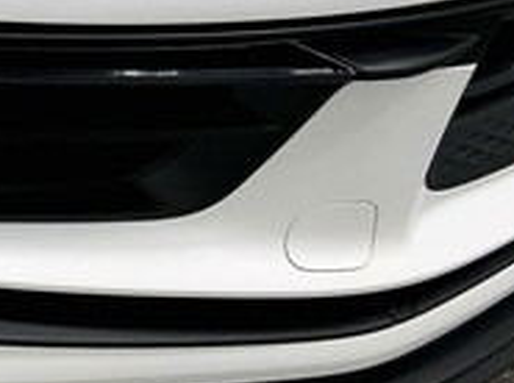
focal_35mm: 66
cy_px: 15
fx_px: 978
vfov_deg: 21.5
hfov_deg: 29.1
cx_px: 361
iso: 16
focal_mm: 3
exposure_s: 1/375
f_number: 1.8
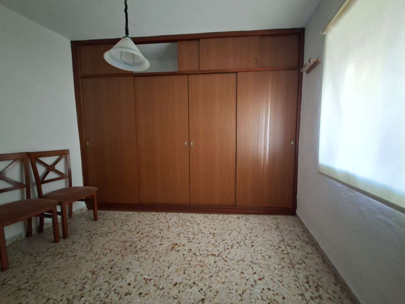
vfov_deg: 89.9
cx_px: 202
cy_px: 152
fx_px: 152
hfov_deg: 106.2
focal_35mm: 13
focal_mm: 1.74
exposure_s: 1/20
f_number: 2.2
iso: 500
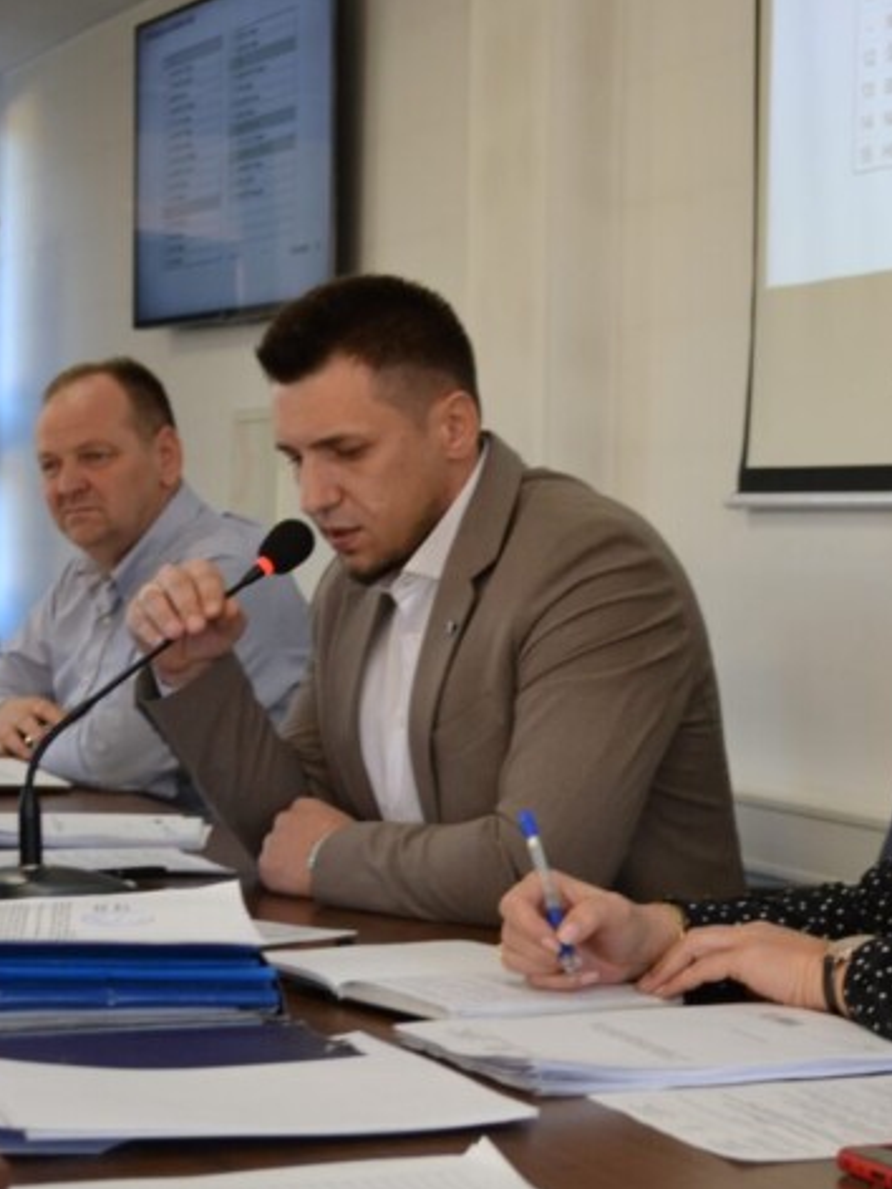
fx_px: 2783
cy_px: 610
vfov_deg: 24.1
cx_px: 638
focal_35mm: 81
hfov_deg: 18.1
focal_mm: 34
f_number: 5
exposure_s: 1/60
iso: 500
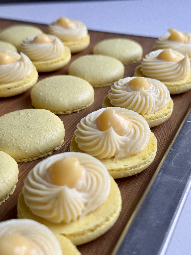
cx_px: 96
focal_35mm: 48
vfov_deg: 39.7
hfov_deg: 30.3
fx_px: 353
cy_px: 128
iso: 64
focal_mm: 6.76
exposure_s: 1/129
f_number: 1.78
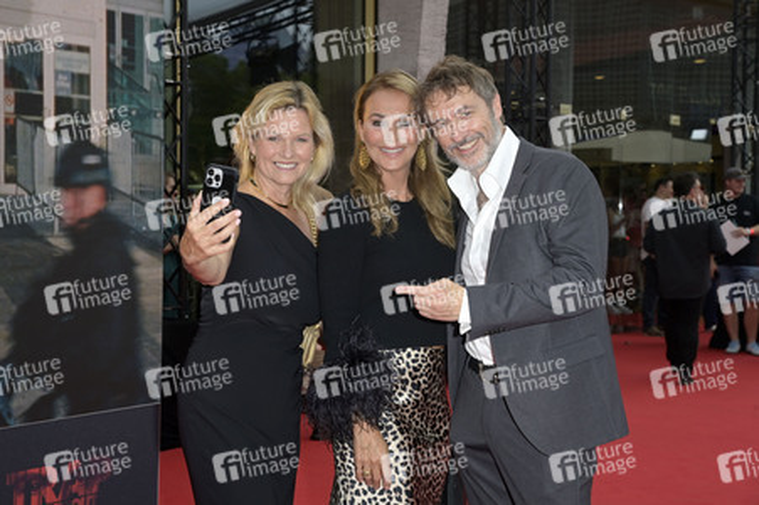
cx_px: 380
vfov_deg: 23.3
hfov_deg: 34.5
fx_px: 1222
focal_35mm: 58
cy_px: 252
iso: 400
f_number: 6.3
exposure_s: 1/250
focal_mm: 58
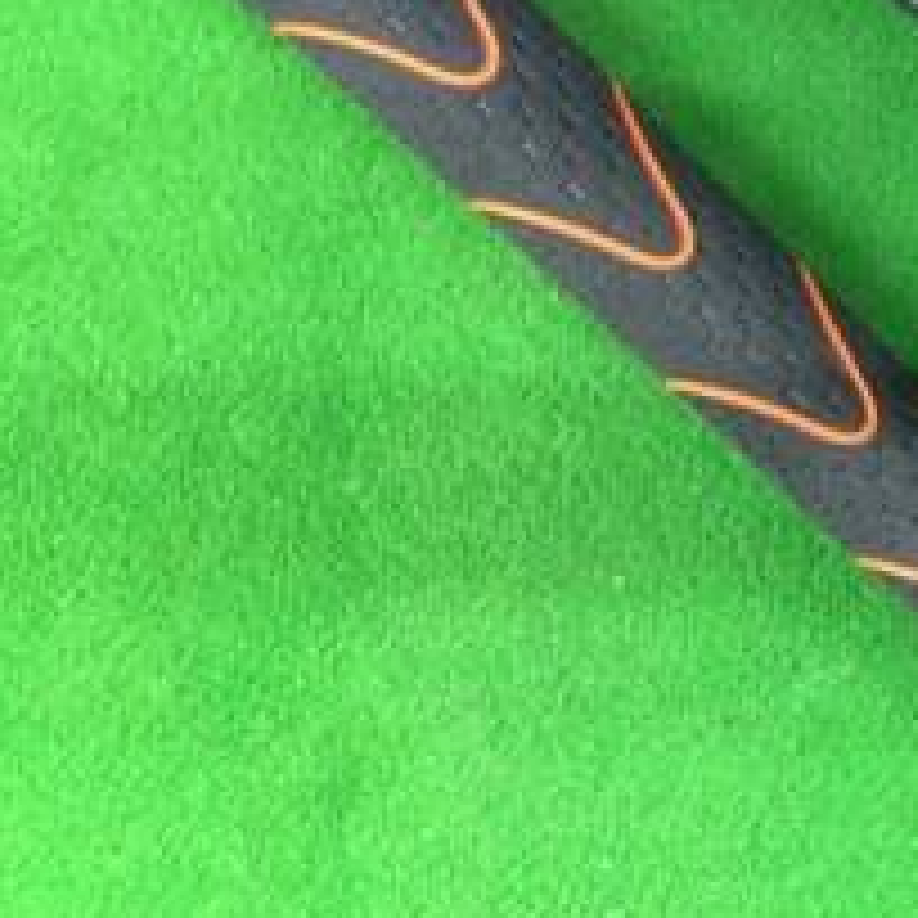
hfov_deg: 18.7
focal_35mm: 86
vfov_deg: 20.1
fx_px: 2580
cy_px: 324
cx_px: 1206
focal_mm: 3.3
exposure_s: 1/24
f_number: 2.4
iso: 200
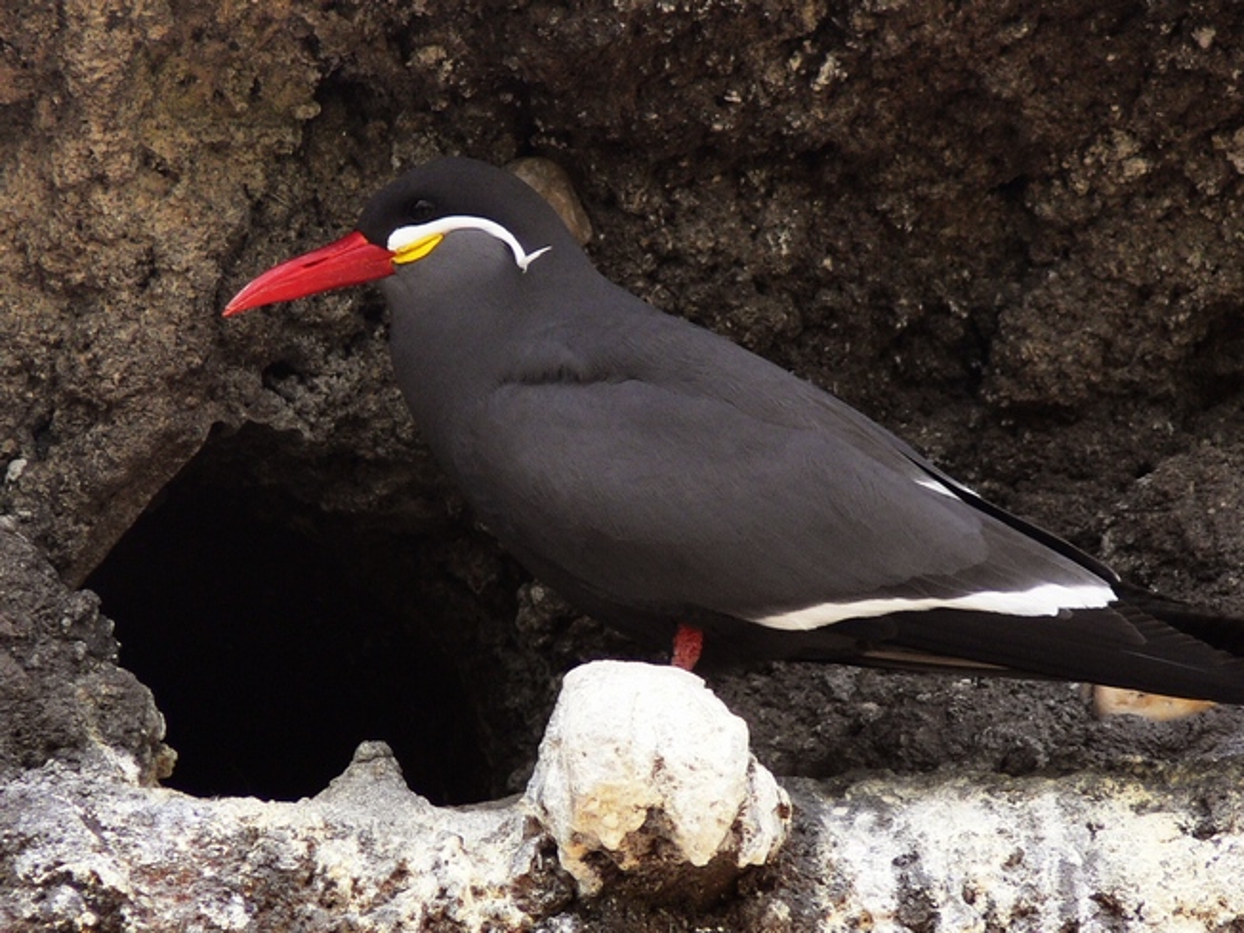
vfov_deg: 2.2
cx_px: 622
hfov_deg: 3.0
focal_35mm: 669
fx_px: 24042
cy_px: 466
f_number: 4
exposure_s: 1/125
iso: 100
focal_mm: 88.8
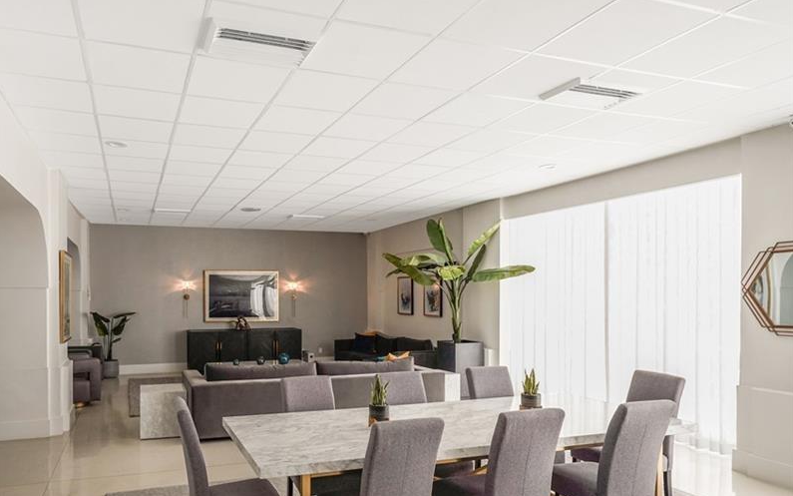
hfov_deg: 80.4
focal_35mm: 21
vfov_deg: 56.7
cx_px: 285
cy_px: 305
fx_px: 454
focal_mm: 16
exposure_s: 1/30
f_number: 9
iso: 800
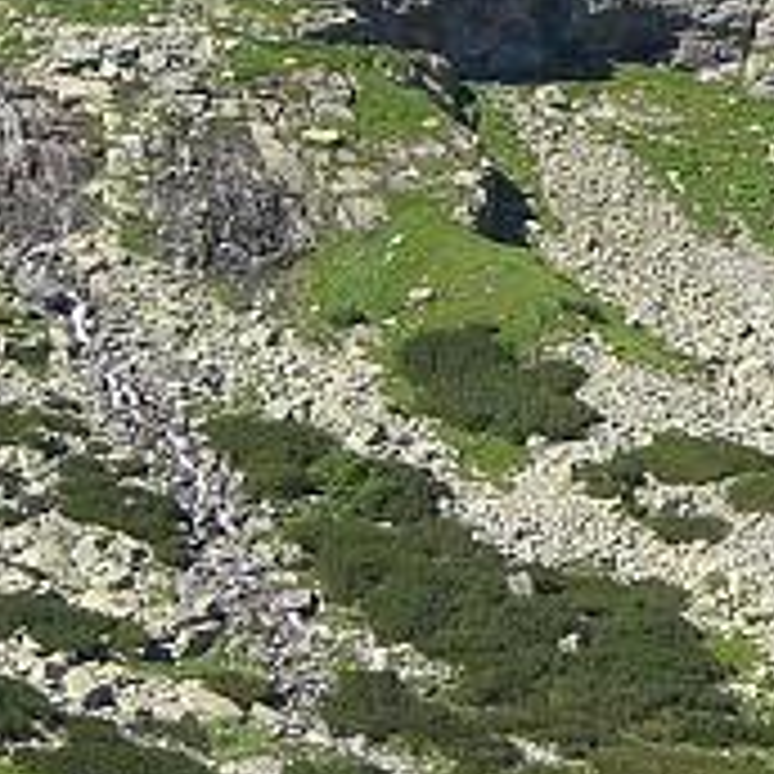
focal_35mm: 156
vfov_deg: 11.2
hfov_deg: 10.7
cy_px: 284
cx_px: 1220
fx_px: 3946
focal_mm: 6.3
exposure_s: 1/320
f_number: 4.4
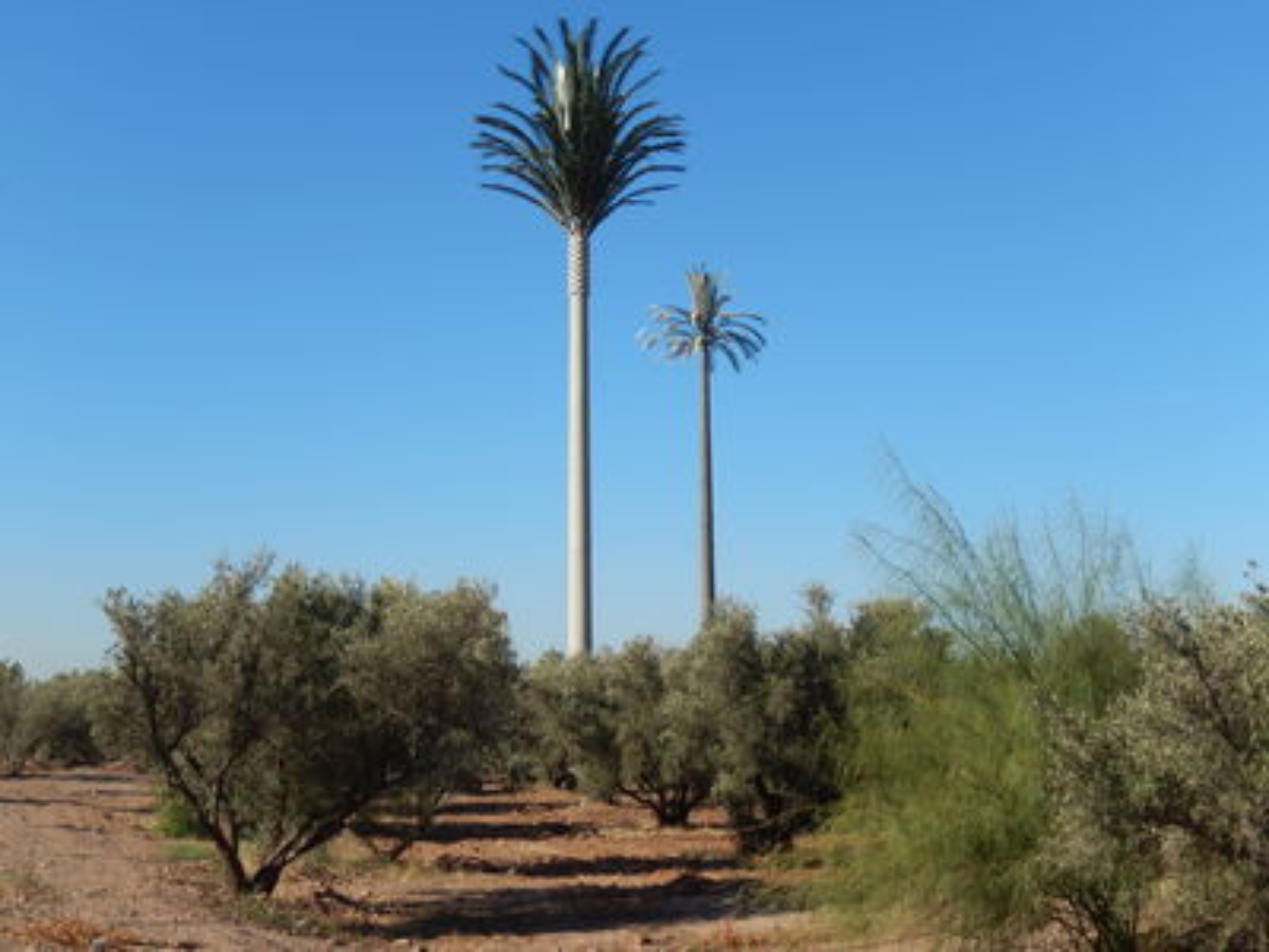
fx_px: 1870
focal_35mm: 51
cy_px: 476
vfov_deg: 28.6
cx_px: 634
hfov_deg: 37.5
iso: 125
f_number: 4.5
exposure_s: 1/1000
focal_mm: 9.2
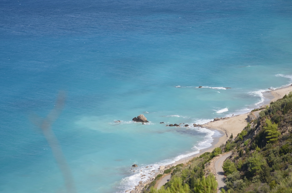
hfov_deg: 11.3
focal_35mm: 183
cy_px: 96
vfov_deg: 7.5
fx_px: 1481
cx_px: 146
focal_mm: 122
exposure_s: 1/2000
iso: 160
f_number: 4.8
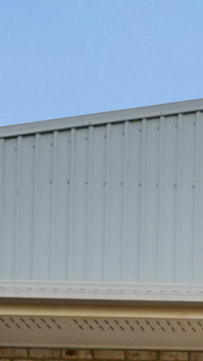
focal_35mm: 168
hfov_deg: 6.0
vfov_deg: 12.3
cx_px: 819
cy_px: 515
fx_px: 1609
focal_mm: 14
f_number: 2.8
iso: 200
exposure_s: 1/6400
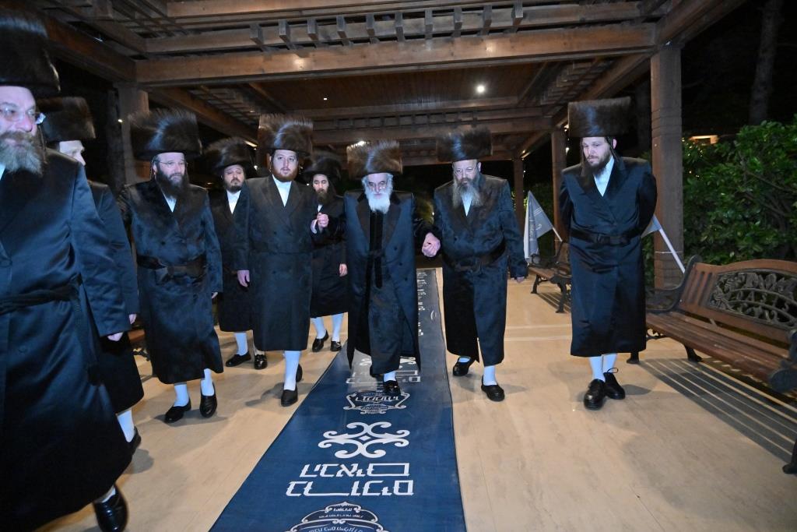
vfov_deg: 53.1
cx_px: 398
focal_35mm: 24
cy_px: 266
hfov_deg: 73.7
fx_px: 531
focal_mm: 24
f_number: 4
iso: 4000
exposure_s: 1/125
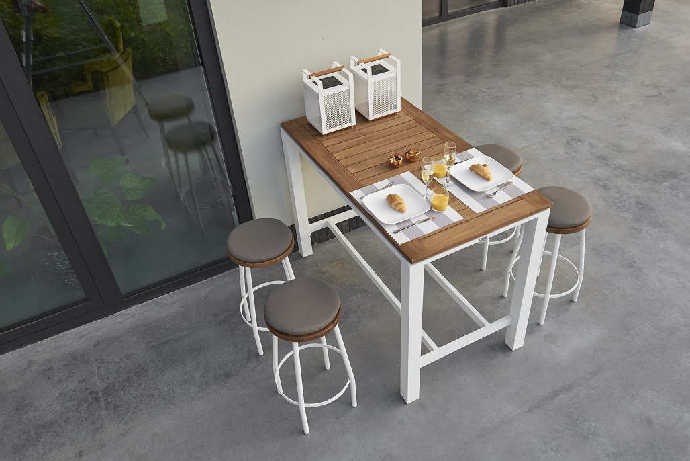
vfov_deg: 42.4
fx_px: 594
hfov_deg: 60.3
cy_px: 230
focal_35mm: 31
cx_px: 345
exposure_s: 1/80
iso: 125
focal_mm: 31
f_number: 7.1
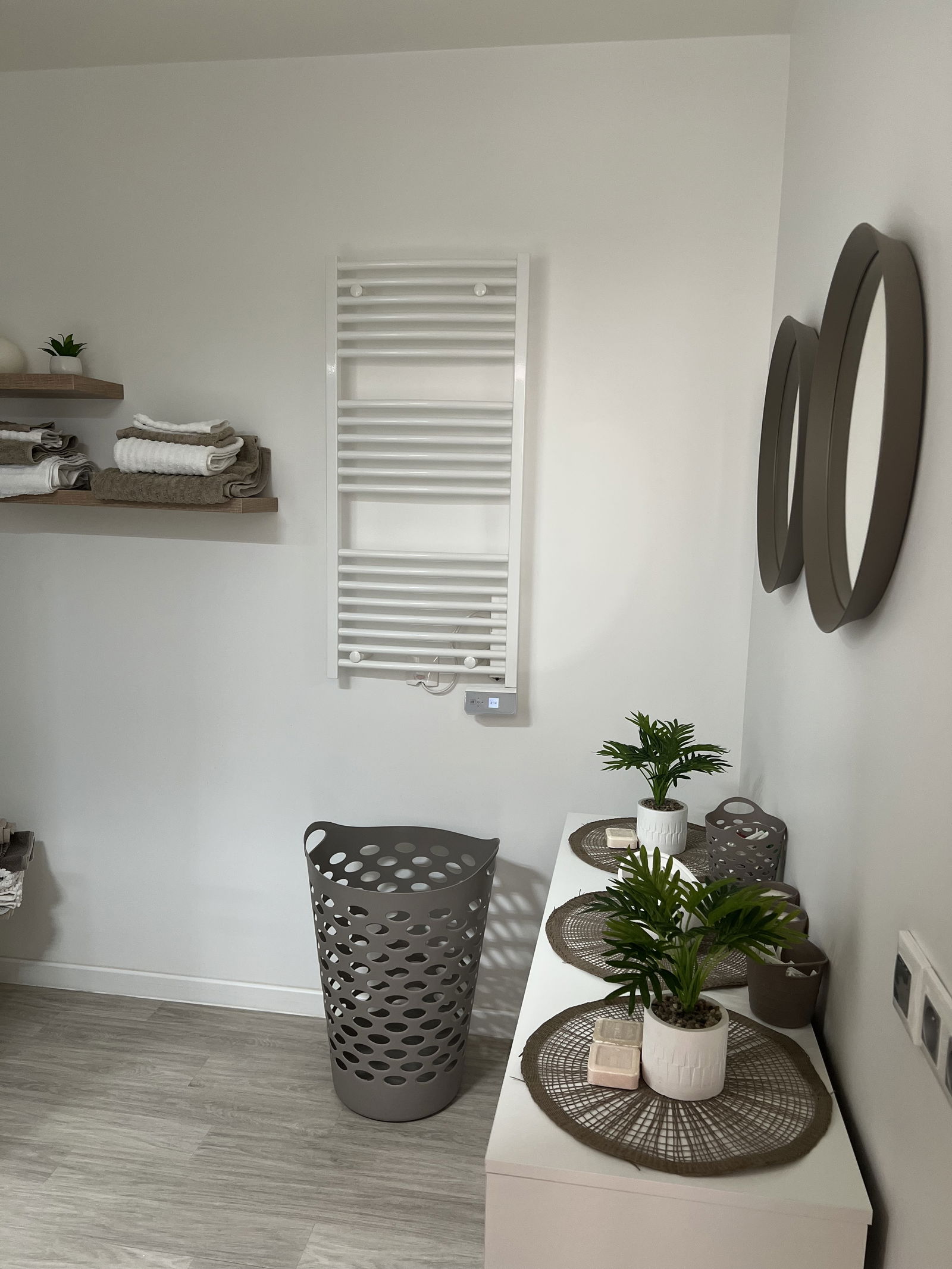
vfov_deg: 67.3
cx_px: 476
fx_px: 953
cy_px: 634
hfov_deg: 53.1
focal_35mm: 26
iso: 160
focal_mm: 5.7
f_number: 1.5
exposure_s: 1/50
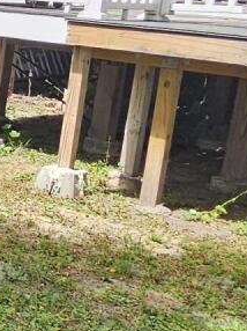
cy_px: 133
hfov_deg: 11.7
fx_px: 867
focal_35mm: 91
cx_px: -422
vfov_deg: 21.5
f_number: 2.2
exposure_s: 1/633
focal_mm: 2.2
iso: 50
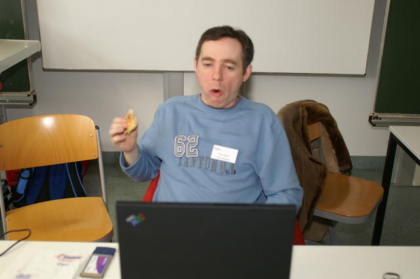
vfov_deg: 34.2
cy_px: 140
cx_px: 210
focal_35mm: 39
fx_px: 455
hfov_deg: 49.6
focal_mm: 26
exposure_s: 1/60
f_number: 2.8
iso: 200
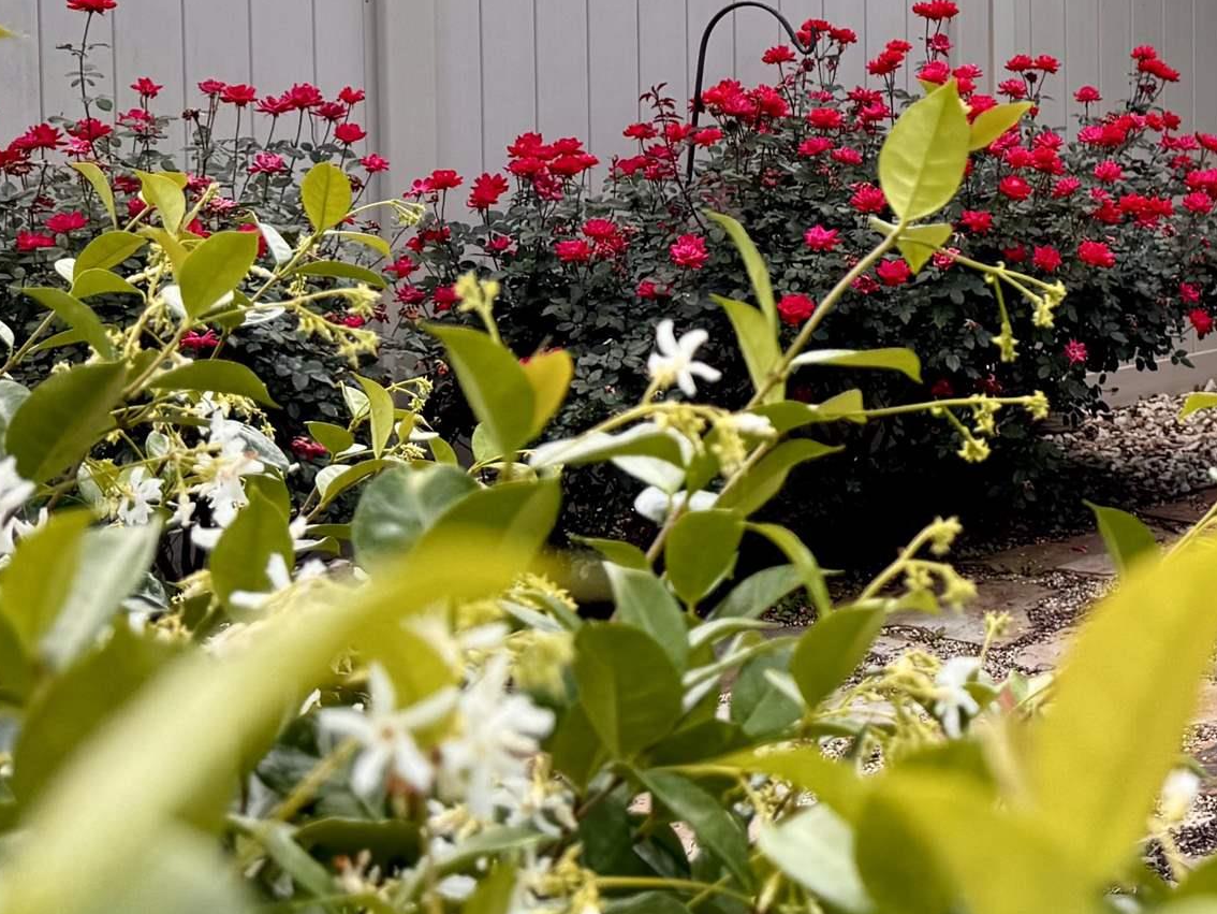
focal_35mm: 65
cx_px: 1567
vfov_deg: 22.1
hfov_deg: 25.7
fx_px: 2286
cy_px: 116
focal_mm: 6.76
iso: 80
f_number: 1.78
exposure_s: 1/1923
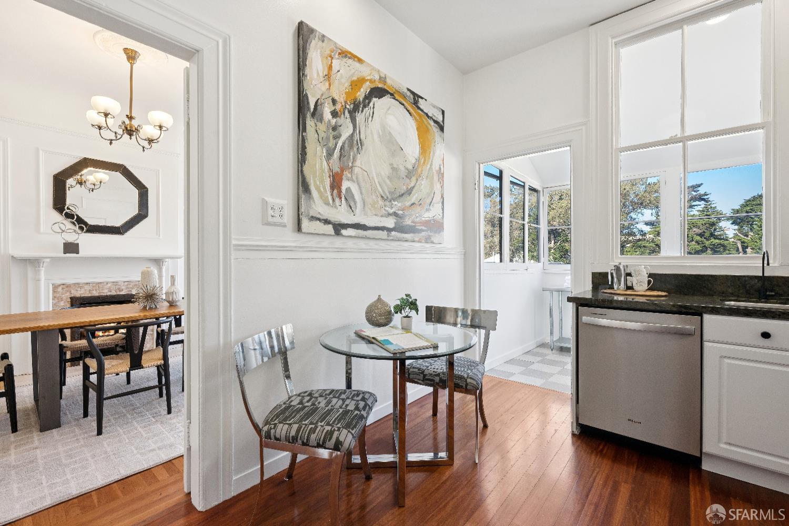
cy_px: 263
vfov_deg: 75.5
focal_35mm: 16
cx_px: 394
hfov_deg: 98.5
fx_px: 340
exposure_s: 1/25
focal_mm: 15.5
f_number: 8
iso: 110
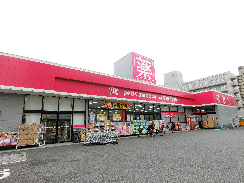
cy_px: 92
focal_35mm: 19
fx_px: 134
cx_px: 122
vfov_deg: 68.7
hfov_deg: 84.7
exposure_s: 1/640
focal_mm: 4.06
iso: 80
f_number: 2.7
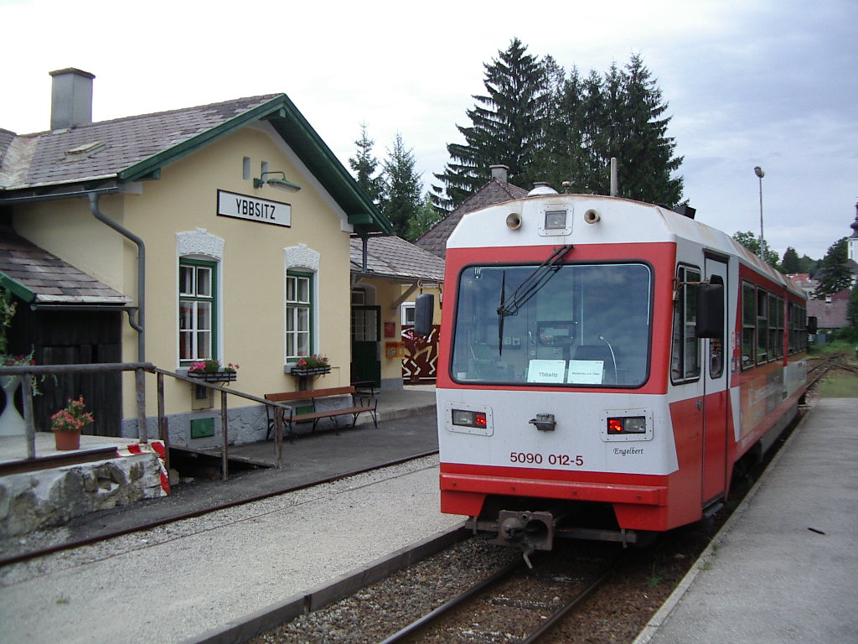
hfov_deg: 49.0
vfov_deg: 37.7
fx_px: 942
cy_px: 322
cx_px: 429
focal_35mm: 38
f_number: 2.6
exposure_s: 1/320
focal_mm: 5.8
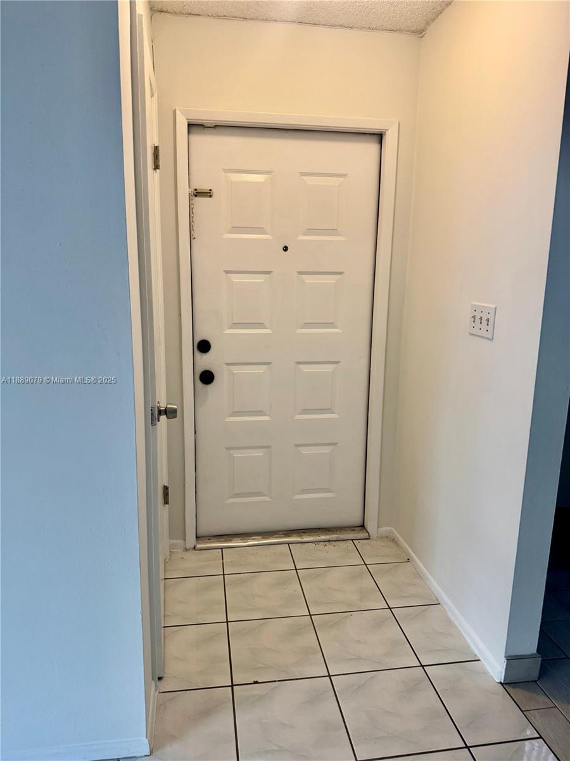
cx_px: 285
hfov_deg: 56.8
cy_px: 380
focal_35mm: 24
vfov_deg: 71.6
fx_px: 527
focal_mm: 6.76
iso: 200
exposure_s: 1/120
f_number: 1.78
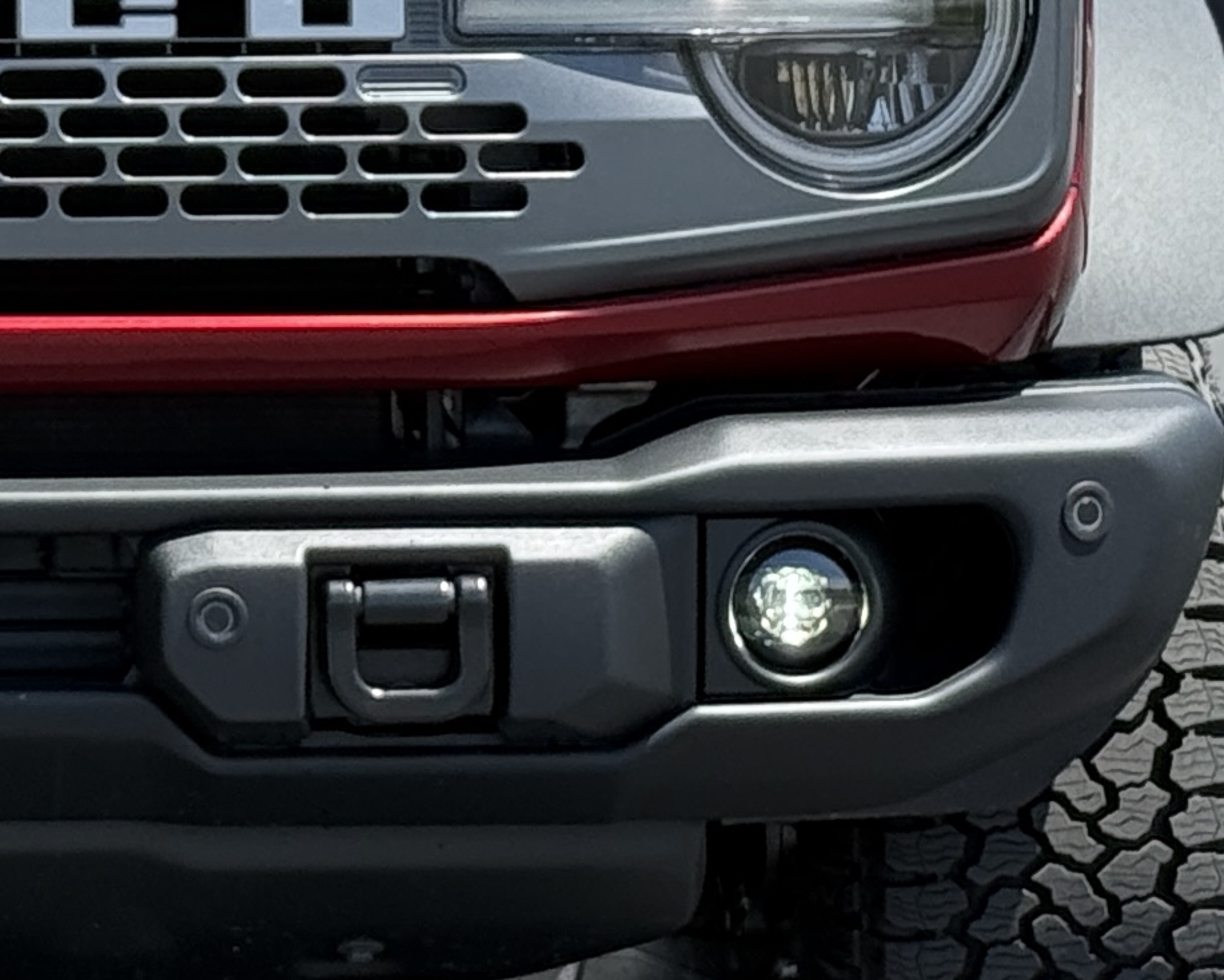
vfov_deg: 7.4
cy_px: -224
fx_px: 7464
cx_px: -387
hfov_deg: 9.2
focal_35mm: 206
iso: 100
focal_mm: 6.76
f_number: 1.78
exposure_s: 1/1883
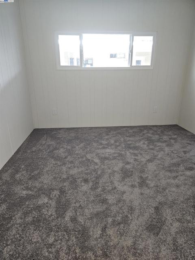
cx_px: 98
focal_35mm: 23
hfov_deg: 58.9
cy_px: 130
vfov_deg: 73.9
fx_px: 173
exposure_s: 1/60
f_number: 1.7
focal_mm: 6.3
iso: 125
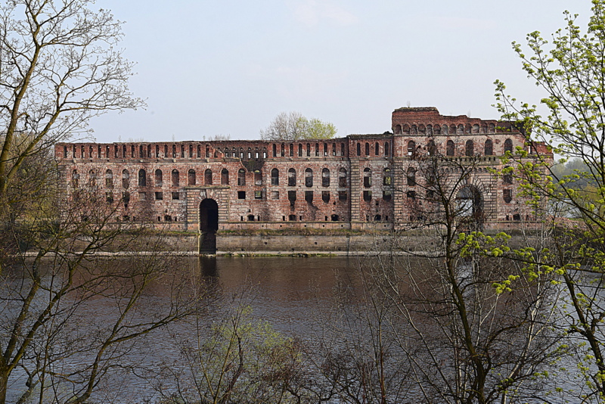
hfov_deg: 35.0
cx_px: 302
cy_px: 202
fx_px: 958
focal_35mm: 57
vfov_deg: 23.8
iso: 400
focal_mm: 38
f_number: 10
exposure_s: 1/250
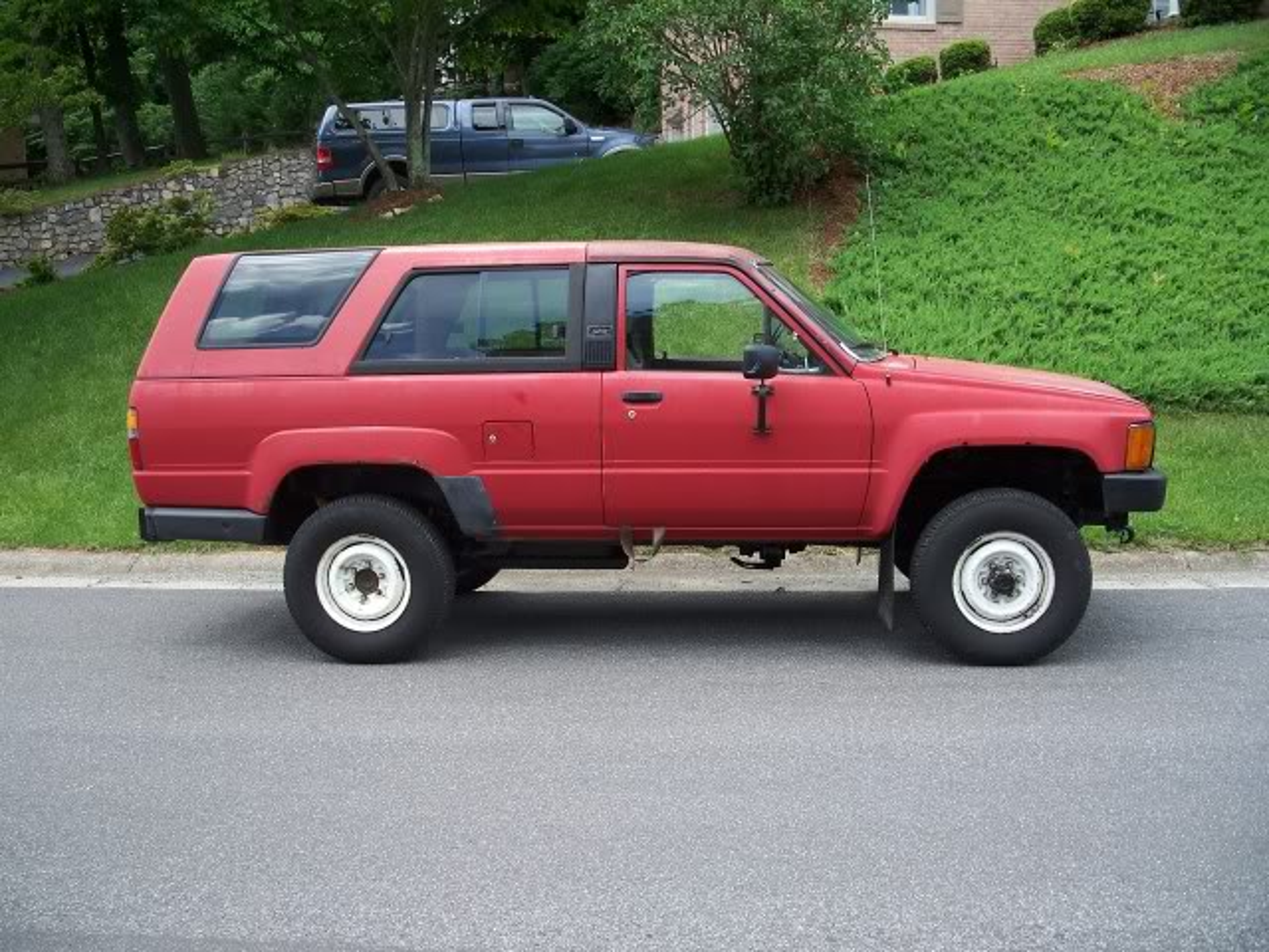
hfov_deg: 50.1
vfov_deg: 38.7
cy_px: 476
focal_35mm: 37
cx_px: 634
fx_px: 1356
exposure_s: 1/320
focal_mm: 7.8
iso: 64
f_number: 2.8
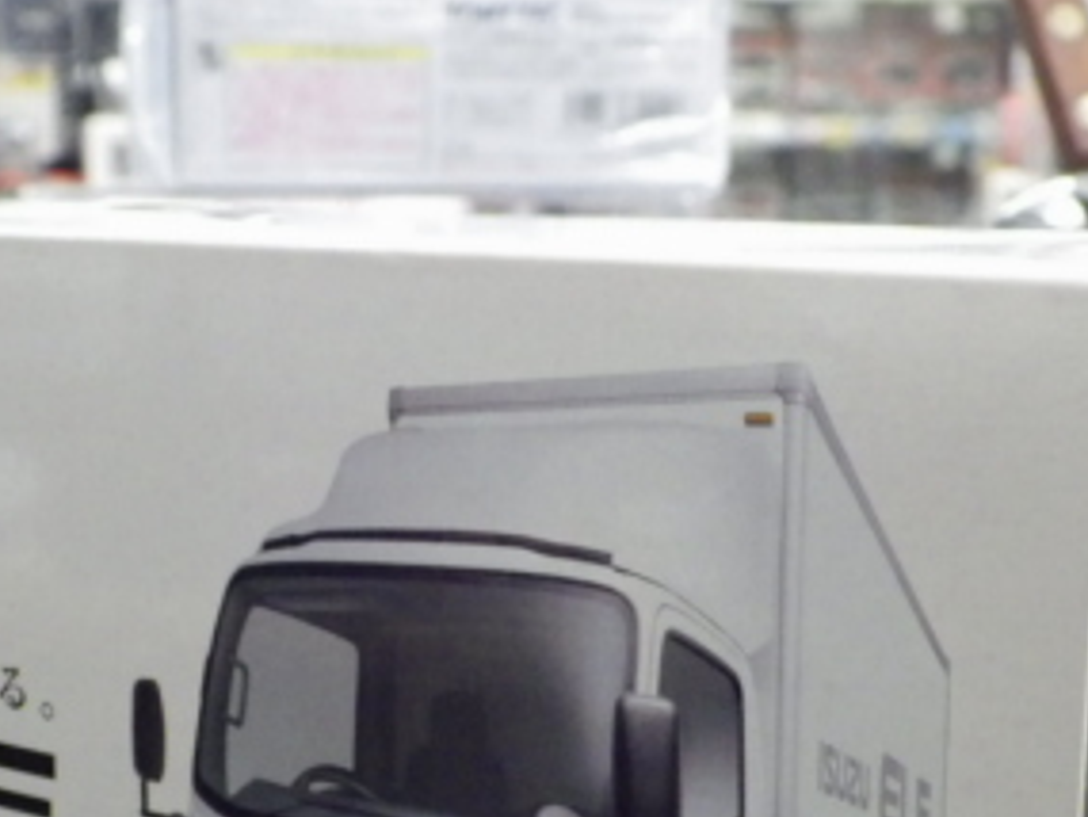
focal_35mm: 92
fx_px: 2893
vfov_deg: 15.9
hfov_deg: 21.3
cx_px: 508
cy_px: 756
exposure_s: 1/30
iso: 800
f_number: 3.6
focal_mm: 7.4
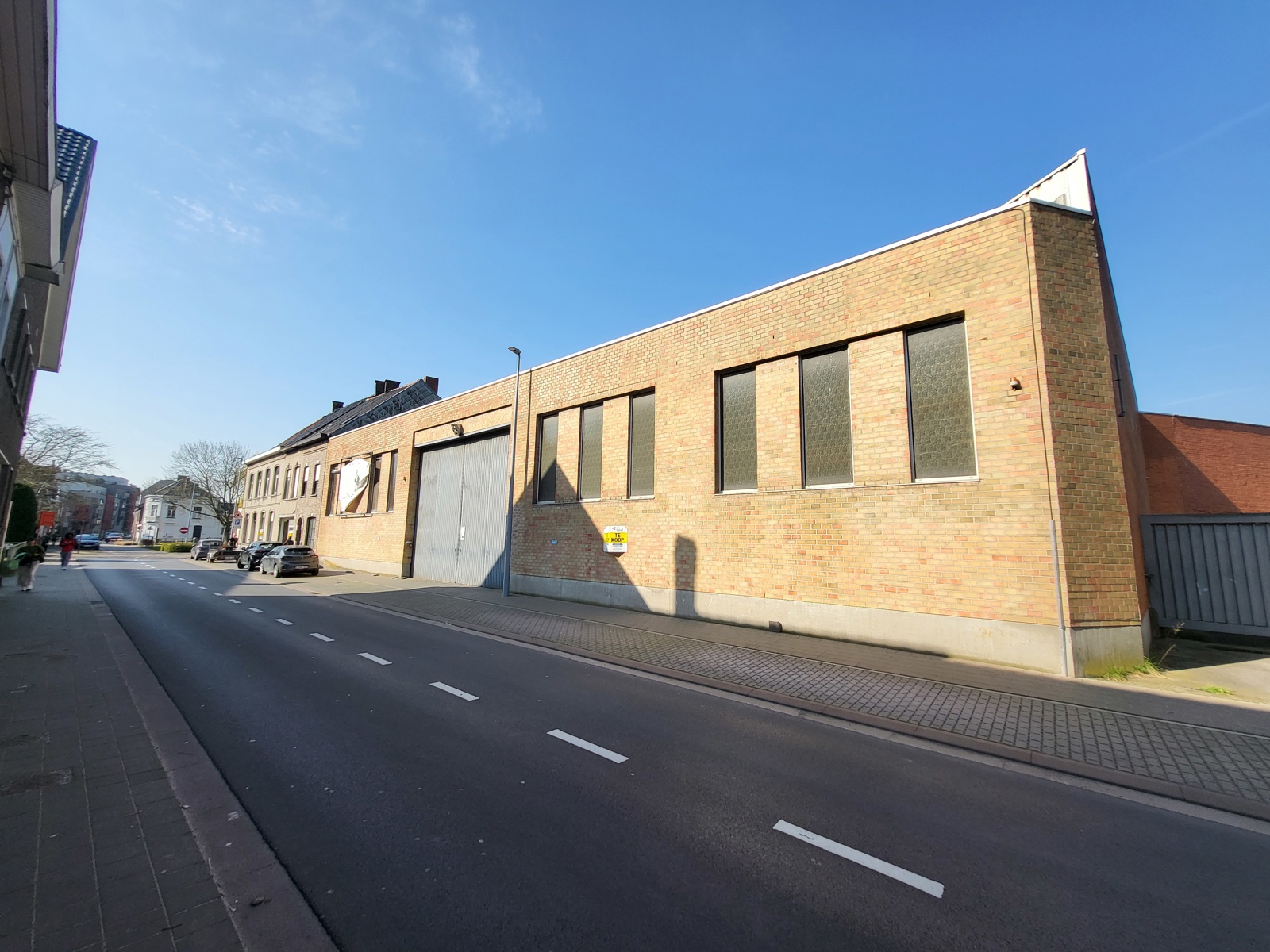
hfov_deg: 106.2
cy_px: 476
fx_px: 477
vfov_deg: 89.9
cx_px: 635
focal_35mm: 13
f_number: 2.2
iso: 32
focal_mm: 1.74
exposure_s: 1/750
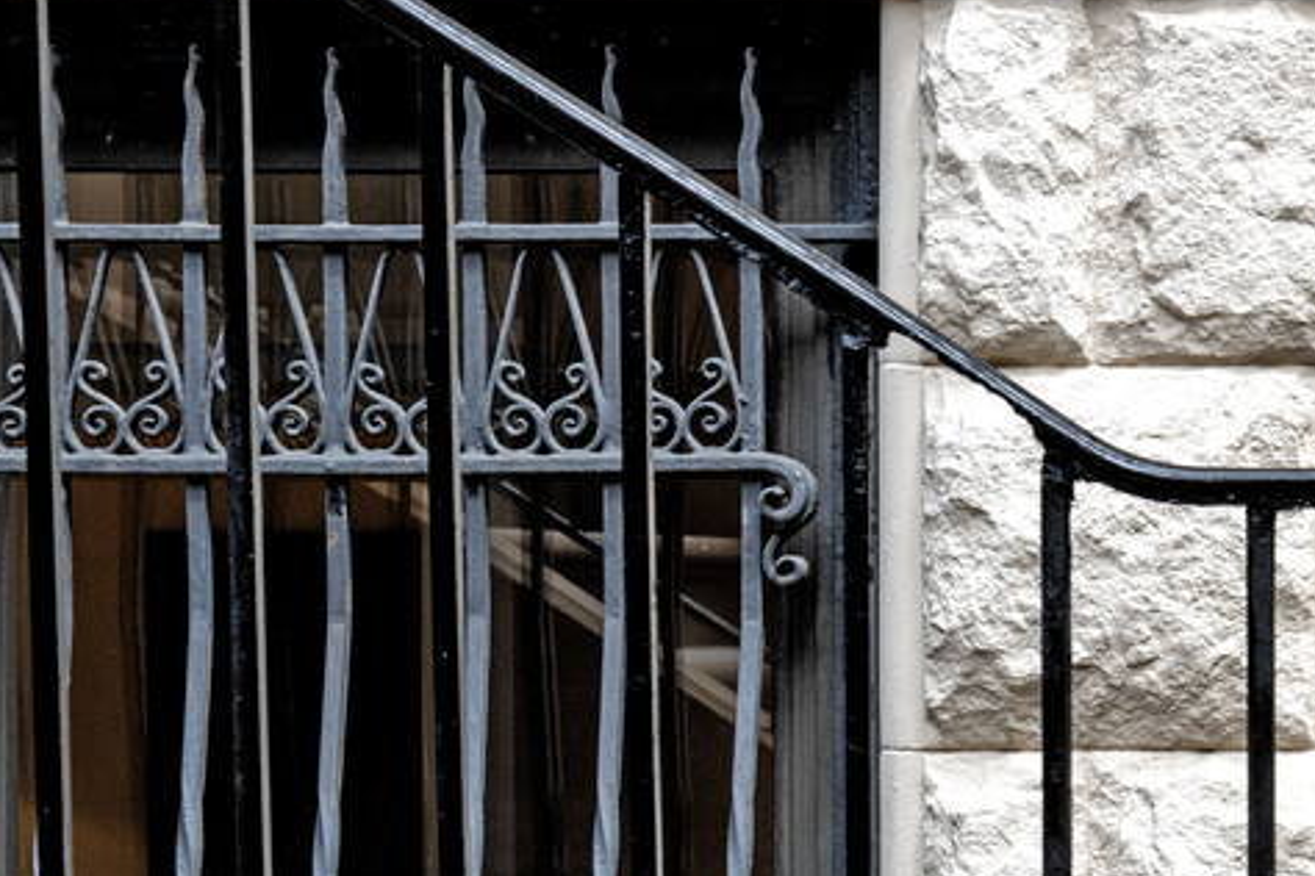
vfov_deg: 10.0
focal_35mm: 136
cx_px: 1975
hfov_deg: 14.1
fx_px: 4967
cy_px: 743
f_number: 5.6
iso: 400
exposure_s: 1/250
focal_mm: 43
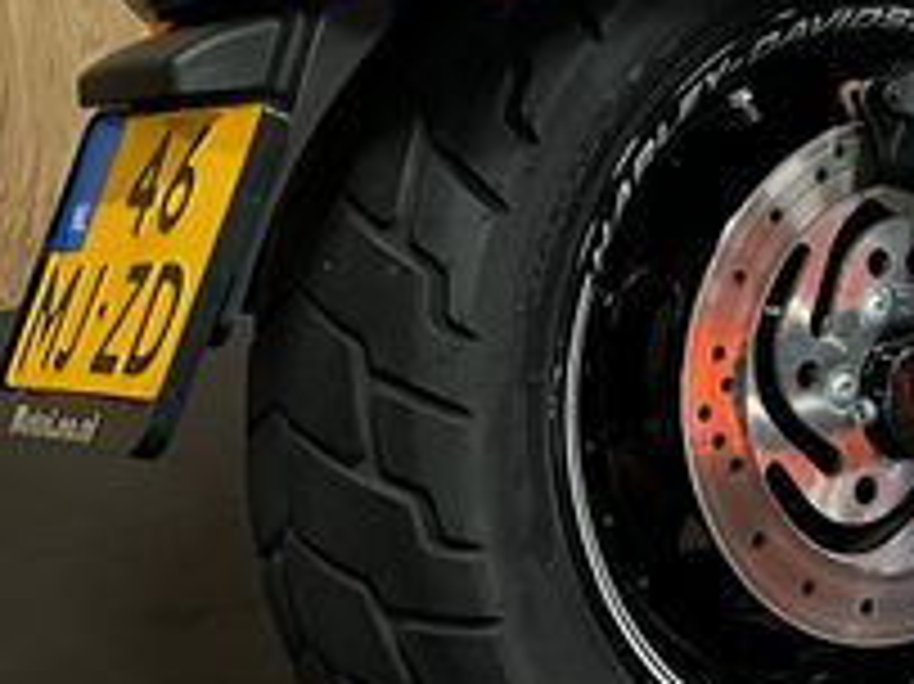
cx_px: 1081
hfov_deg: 22.1
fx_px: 2164
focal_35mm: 82
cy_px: -50
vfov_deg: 17.4
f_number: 1.6
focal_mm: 5.1
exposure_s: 1/33
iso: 640
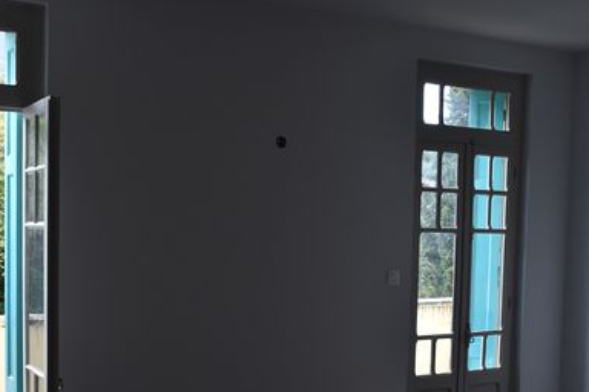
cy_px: 299
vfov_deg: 26.6
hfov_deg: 39.3
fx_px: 818
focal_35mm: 50
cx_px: 212
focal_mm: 20
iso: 800
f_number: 6.3
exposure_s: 1/160
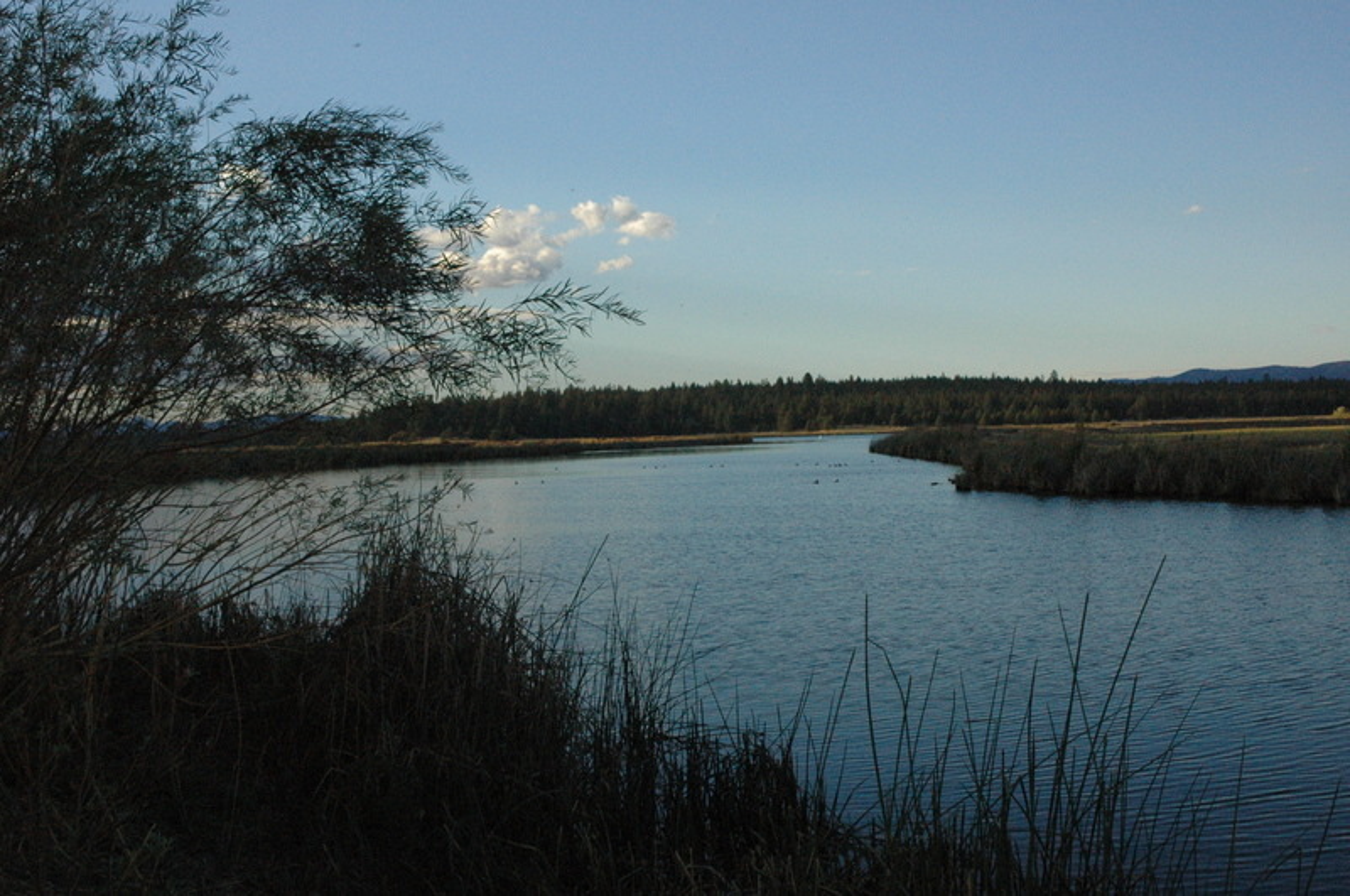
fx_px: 1629
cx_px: 675
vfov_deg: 30.8
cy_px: 448
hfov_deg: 45.0
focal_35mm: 44
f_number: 13
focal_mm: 29
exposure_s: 1/640
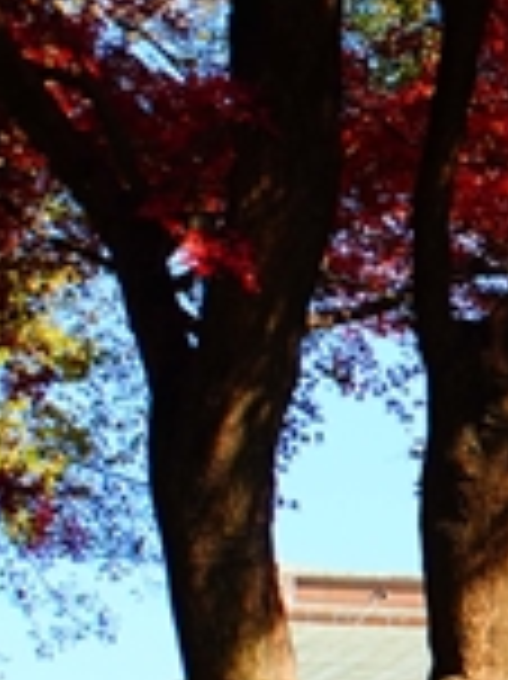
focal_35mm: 161
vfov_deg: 12.2
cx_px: 1421
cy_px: 151
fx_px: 3161
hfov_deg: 8.1
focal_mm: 21.1
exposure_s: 1/125
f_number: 6.3
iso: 100
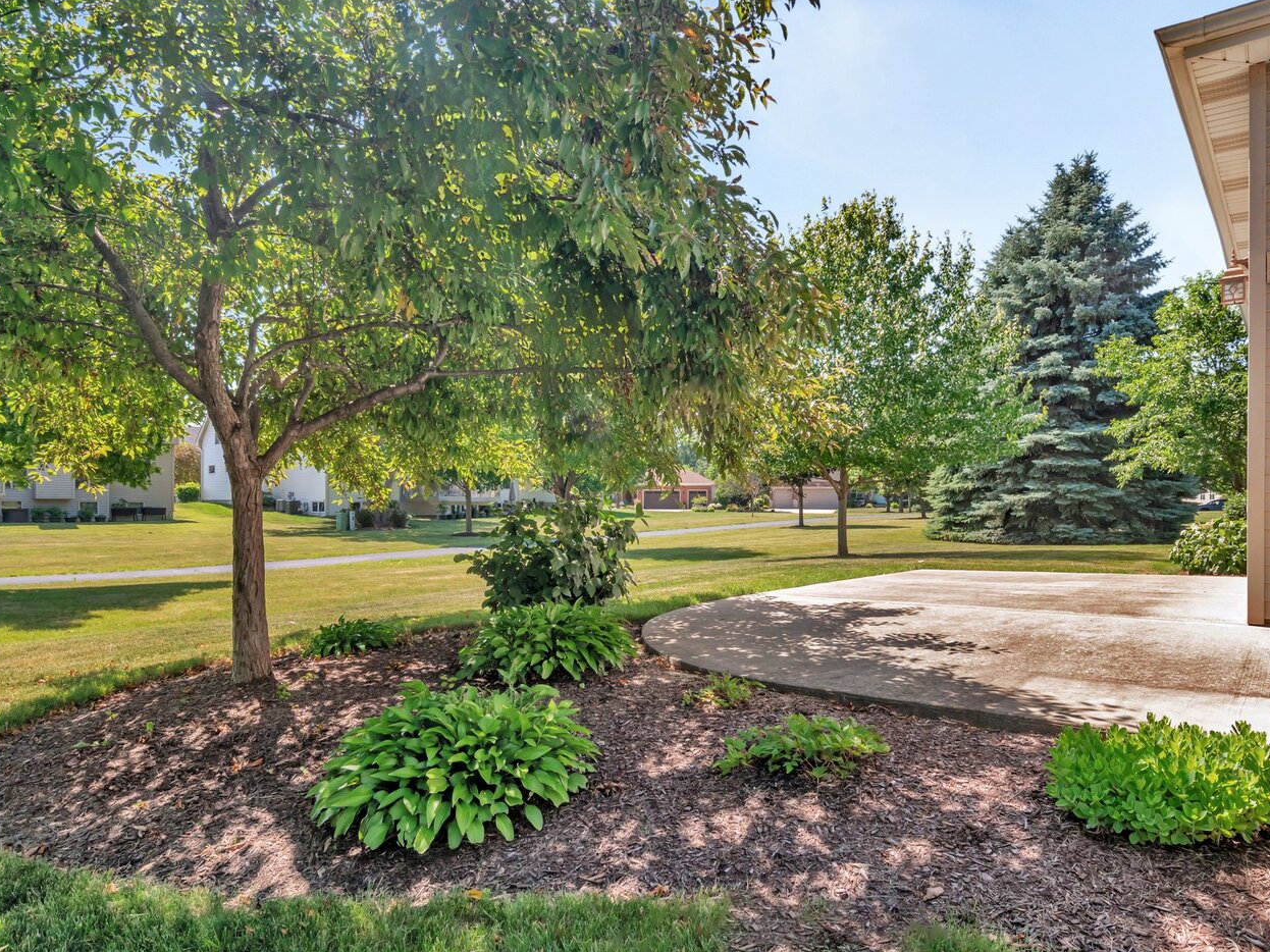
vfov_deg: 65.7
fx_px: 734
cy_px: 541
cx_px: 634
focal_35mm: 20
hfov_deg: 81.8
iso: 400
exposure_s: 1/125
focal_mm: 16
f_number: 9
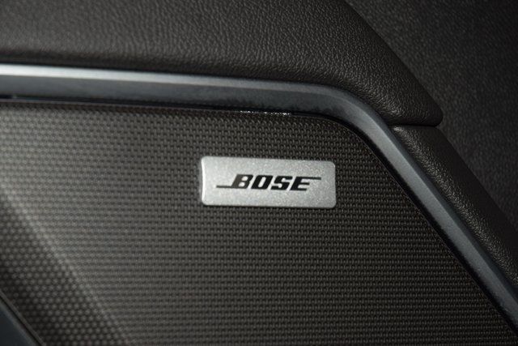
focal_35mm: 105
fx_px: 1511
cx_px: 259
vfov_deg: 13.0
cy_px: 173
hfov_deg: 19.5
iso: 100
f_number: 8
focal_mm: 70
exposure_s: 1/125
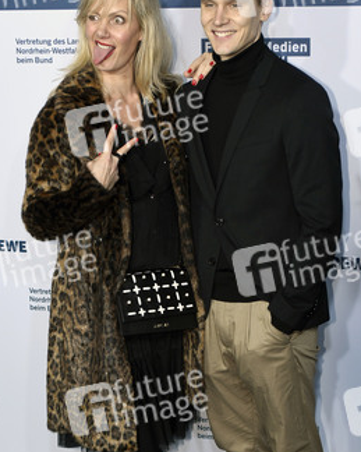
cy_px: 194
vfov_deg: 36.6
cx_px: 177
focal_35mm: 51
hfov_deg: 29.7
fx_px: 681
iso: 800
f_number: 4
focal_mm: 44
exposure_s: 1/400
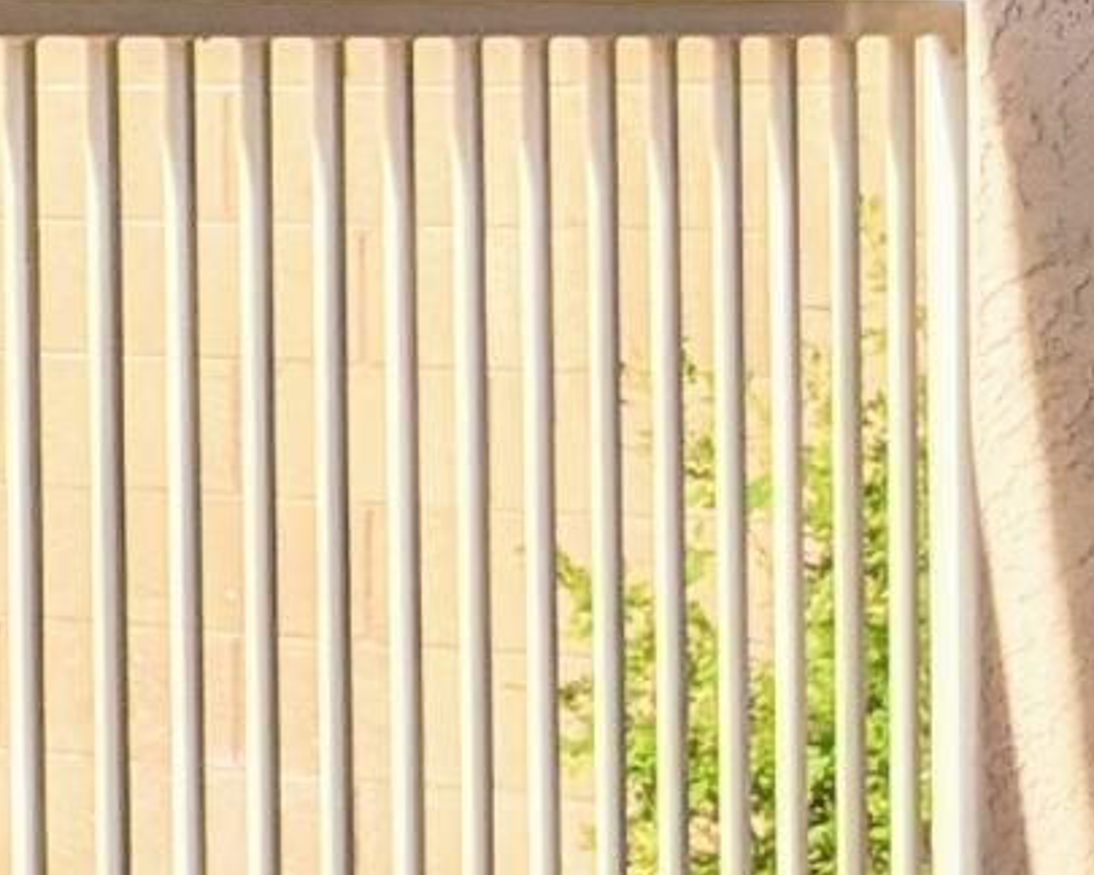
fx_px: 6314
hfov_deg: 8.4
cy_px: -41
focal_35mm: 195
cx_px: -2185
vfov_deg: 7.9
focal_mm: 4.38
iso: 51
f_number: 1.73
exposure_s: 1/2597
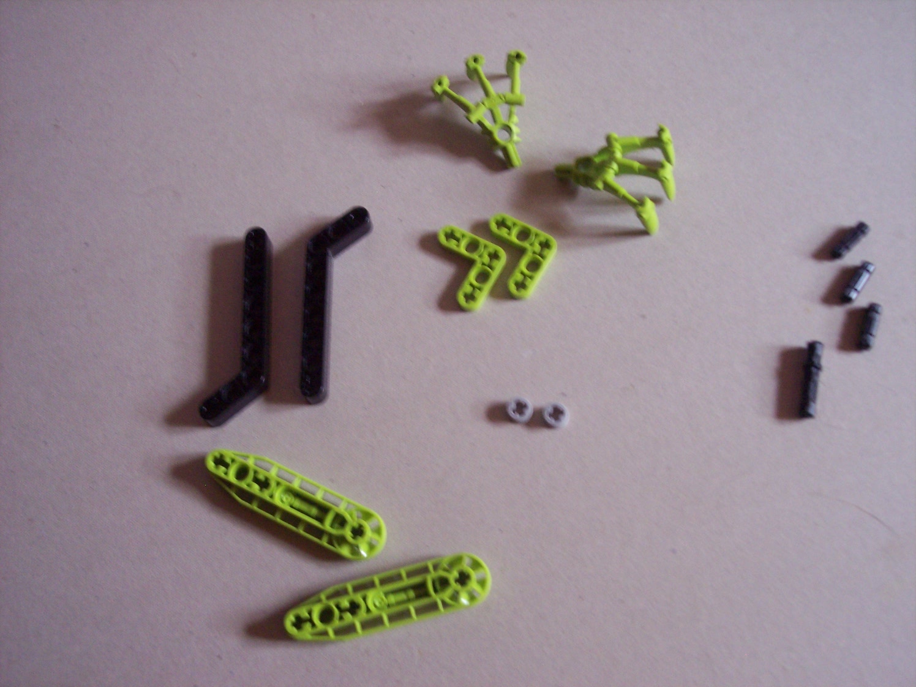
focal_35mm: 39
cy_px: 344
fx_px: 1032
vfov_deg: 36.8
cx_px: 458
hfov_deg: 47.9
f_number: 3.4
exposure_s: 1/10
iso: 200
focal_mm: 8
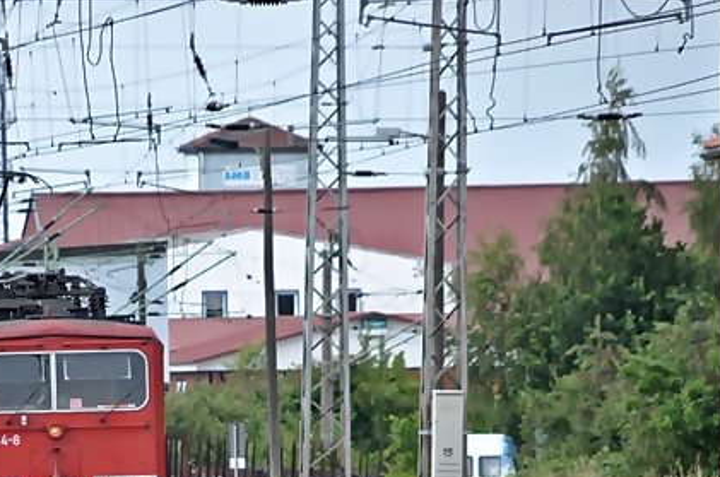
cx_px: 139
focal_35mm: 570
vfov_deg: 2.4
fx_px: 11378
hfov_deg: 3.6
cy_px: 450
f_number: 6.3
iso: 720
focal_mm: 200
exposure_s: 1/1000
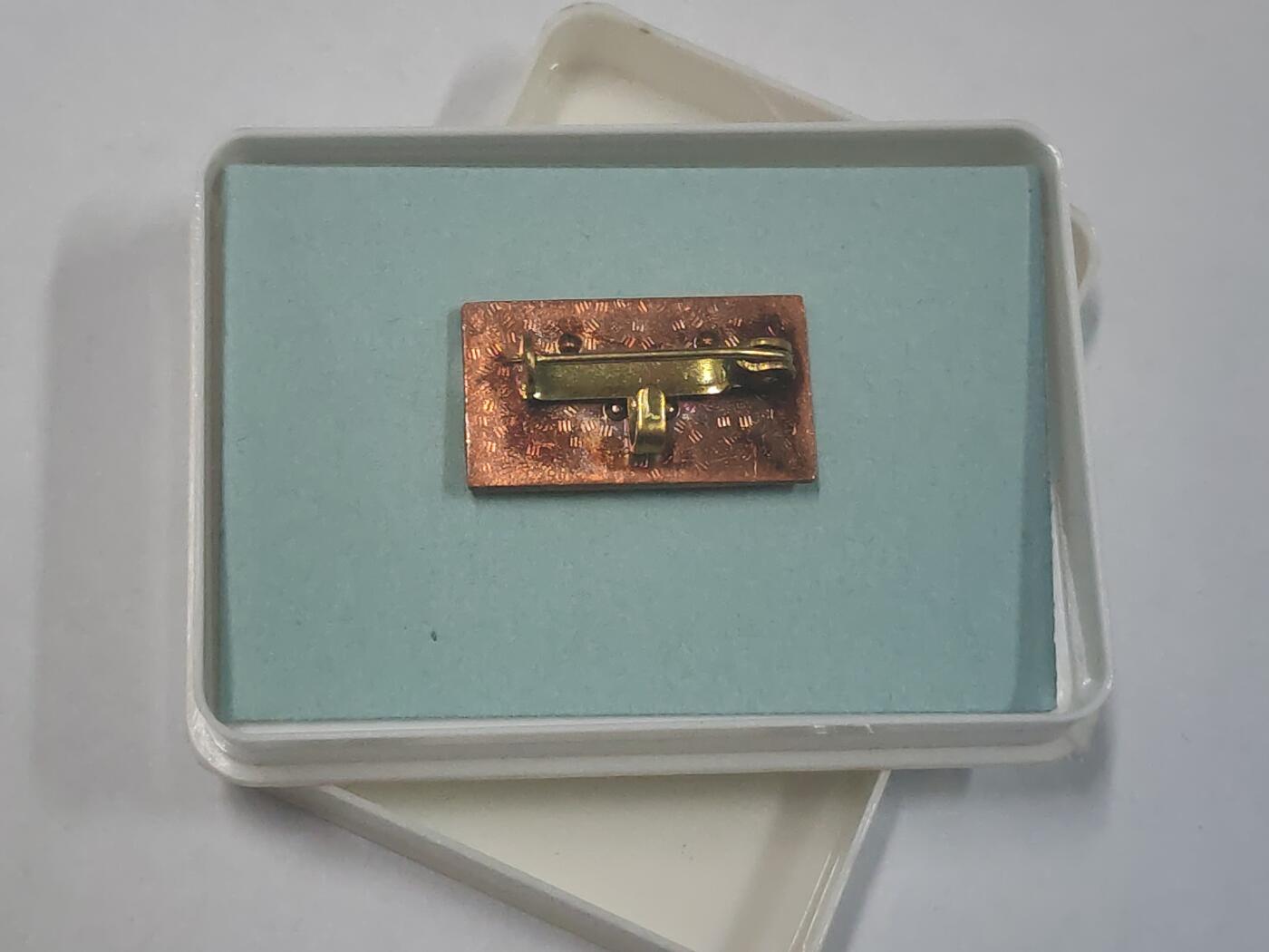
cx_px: 634
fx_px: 2493
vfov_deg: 21.6
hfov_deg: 28.6
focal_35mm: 68
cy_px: 476
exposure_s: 1/50
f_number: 1.95
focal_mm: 5.52
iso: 500
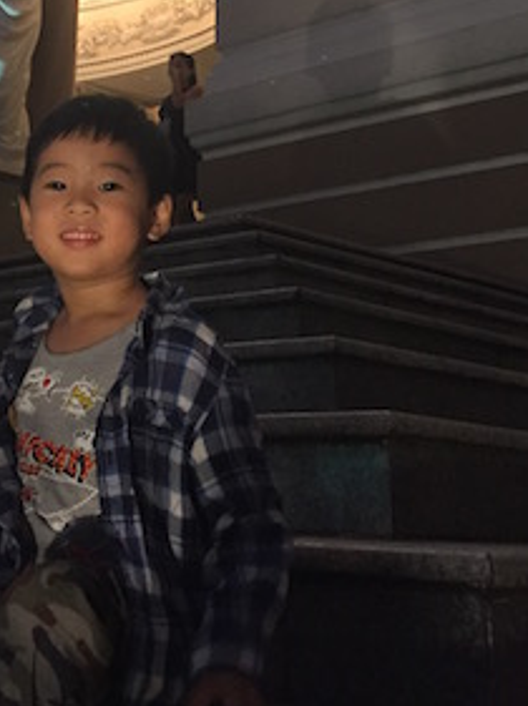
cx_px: 116
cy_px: 15
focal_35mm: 62
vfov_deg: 29.4
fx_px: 1264
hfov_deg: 23.3
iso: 320
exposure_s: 1/33
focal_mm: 4.15
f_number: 2.2
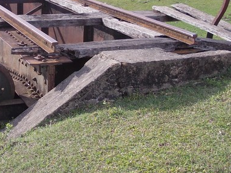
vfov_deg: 19.3
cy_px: 49
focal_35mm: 76
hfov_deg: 25.3
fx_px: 507
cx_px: 49
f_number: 3.1
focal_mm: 5.3
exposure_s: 1/500
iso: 80
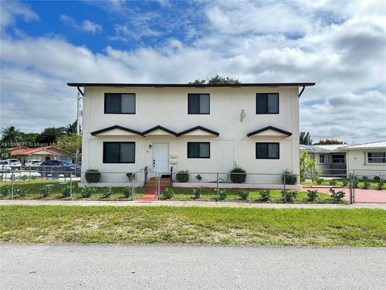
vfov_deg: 56.8
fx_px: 268
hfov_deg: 71.6
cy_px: 145
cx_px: 193
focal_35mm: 24
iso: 80
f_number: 1.78
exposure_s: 1/2525
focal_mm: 6.86
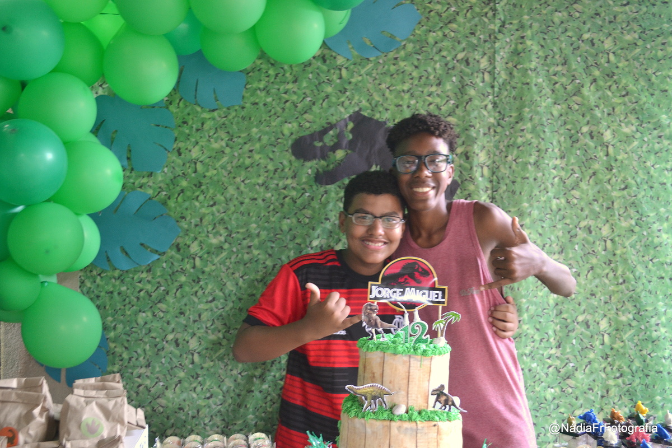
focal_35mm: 33
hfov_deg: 57.2
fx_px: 616
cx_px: 336
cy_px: 224
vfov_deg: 40.0
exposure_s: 1/20
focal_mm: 22
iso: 400
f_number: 4
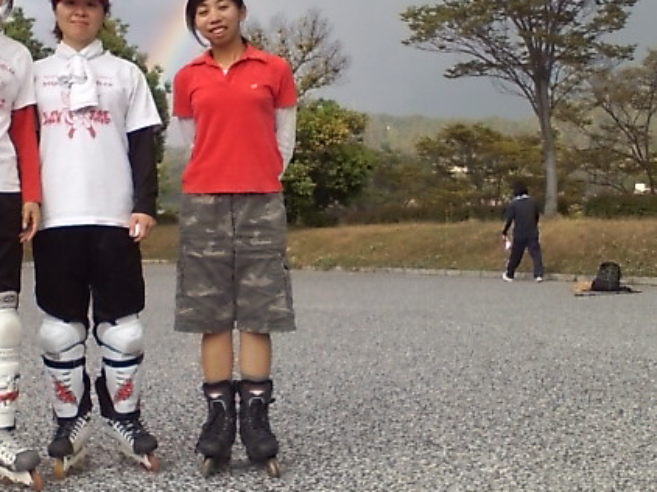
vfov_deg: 32.7
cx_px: 238
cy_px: 196
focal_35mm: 44
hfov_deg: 42.6
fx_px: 835
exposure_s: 1/204
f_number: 3.5
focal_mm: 3.73
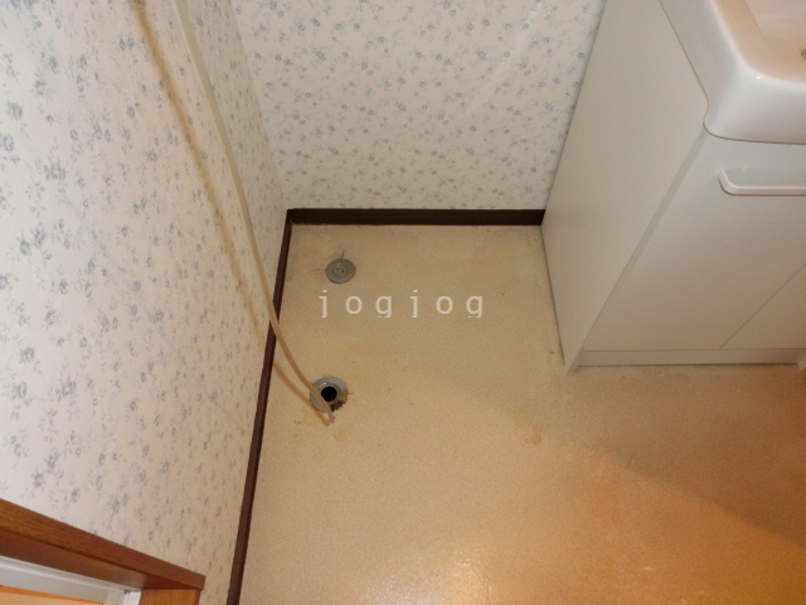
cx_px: 403
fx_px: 559
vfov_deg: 56.8
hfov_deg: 71.6
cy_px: 302
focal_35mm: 24
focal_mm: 4.24
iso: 400
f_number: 3
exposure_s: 1/60
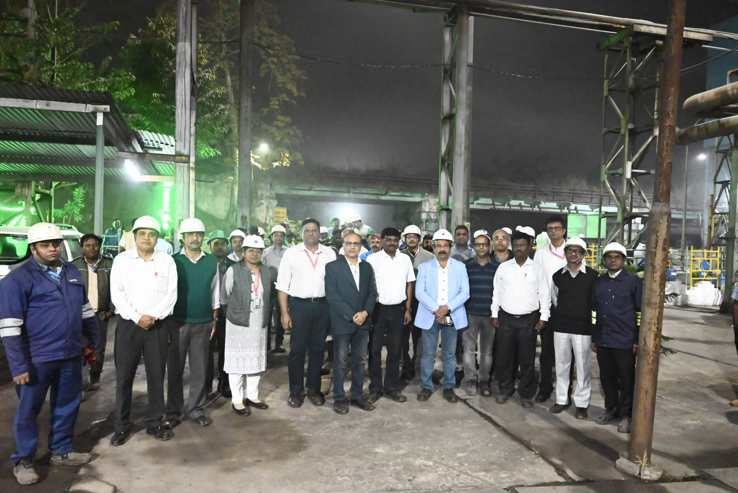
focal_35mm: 29
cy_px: 246
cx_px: 369
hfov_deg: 63.6
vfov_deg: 45.0
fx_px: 595
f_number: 4
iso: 20000
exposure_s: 1/160
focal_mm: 29
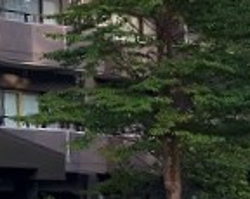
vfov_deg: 11.3
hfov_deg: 13.0
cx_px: -194
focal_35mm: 135
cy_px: -14
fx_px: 998
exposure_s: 1/235
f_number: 1.8
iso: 20
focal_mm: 3.99
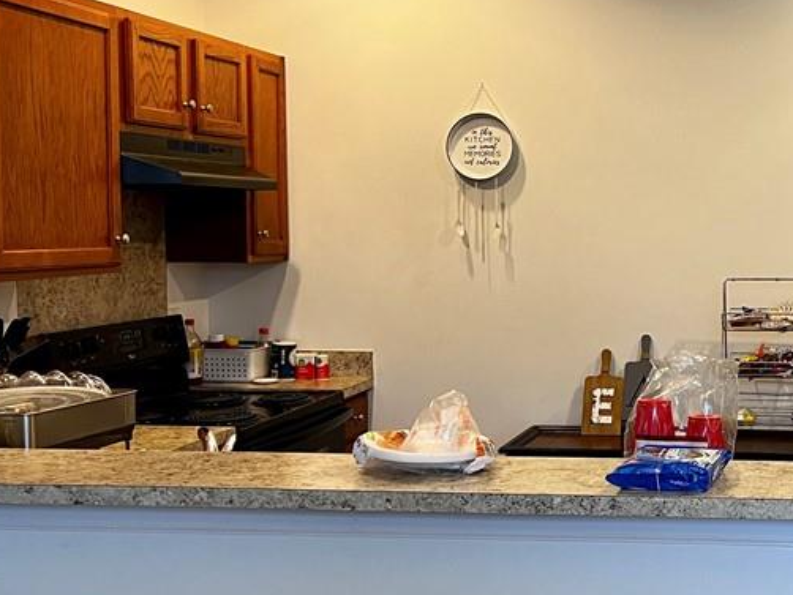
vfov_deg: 27.5
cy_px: 281
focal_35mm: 53
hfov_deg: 33.9
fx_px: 1215
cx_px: 738
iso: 125
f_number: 1.5
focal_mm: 5.7
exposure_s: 1/60
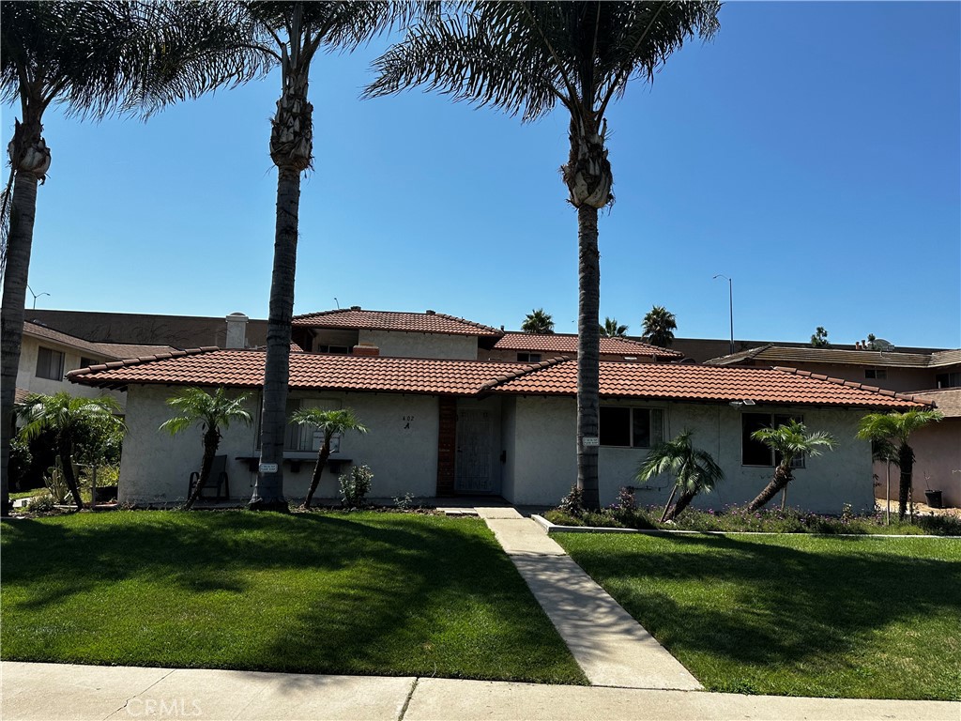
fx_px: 666
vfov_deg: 56.8
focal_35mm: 24
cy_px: 360
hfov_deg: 71.6
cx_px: 480
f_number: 1.78
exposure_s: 1/5848
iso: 80
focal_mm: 6.86
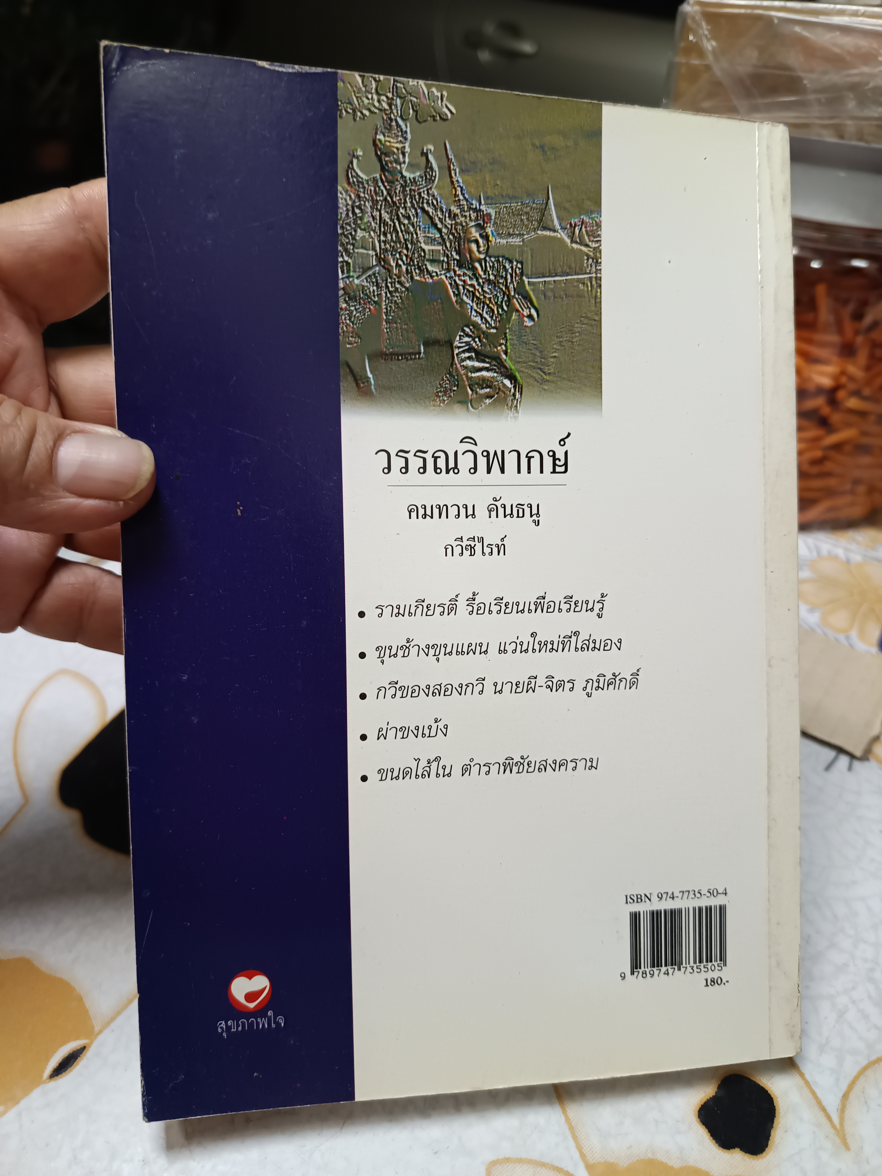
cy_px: 588
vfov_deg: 71.6
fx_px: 815
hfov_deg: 56.8
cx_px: 441
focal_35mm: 24
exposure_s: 1/25
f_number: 1.7
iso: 1114
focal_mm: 5.31
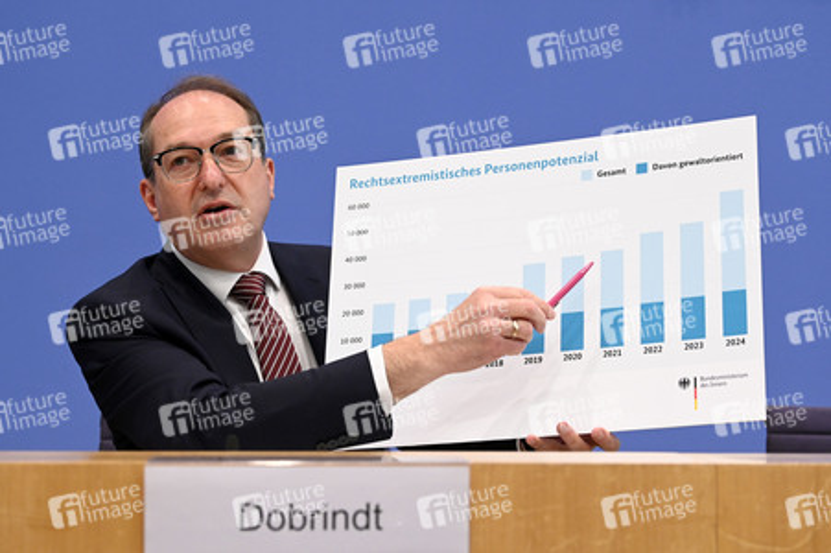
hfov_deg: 27.0
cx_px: 416
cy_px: 276
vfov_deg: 18.2
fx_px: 1730
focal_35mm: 75
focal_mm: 75
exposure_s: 1/800
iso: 4000
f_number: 5
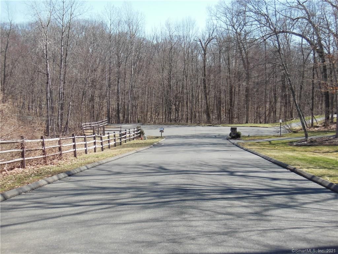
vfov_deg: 28.0
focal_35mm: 52
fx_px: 508
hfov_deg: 36.8
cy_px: 127
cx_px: 169
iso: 125
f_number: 4.7
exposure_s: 1/320
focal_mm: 9.3
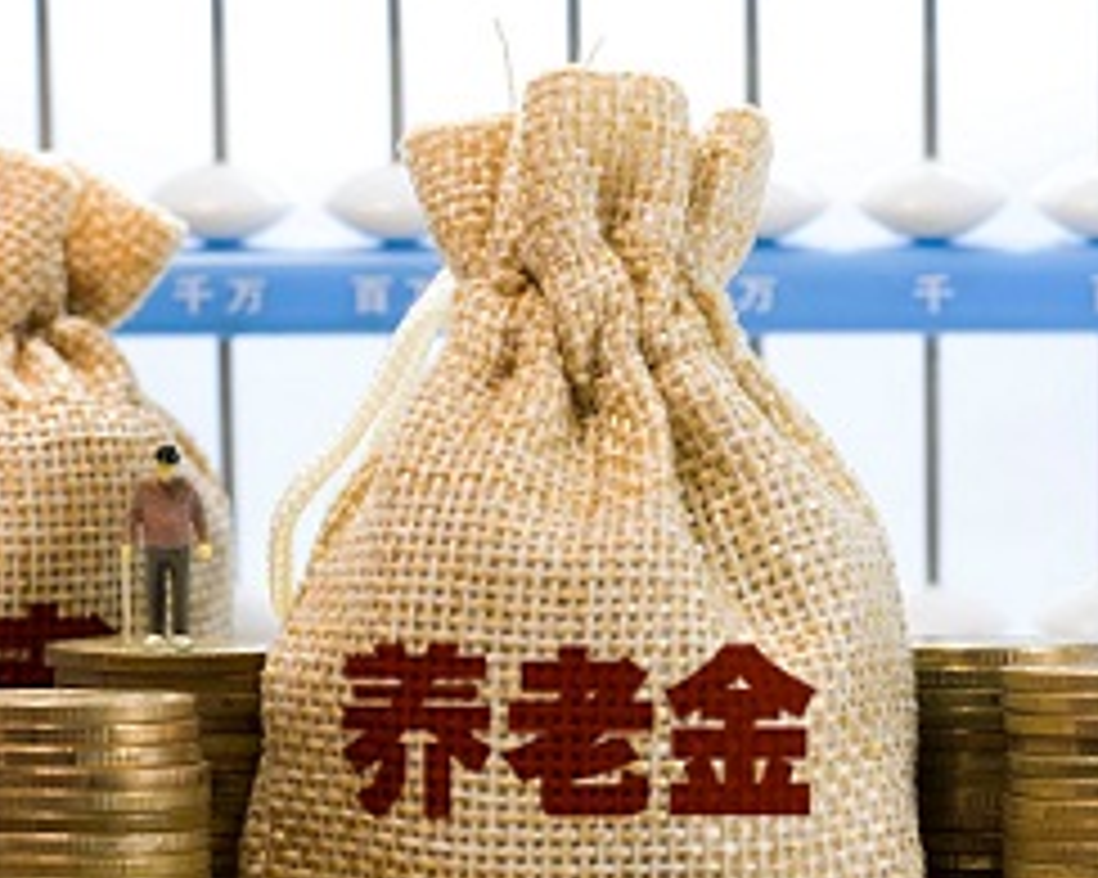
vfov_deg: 13.1
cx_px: 594
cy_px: 527
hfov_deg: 16.3
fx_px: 3833
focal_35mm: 118
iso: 640
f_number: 8
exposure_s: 1/60
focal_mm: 50
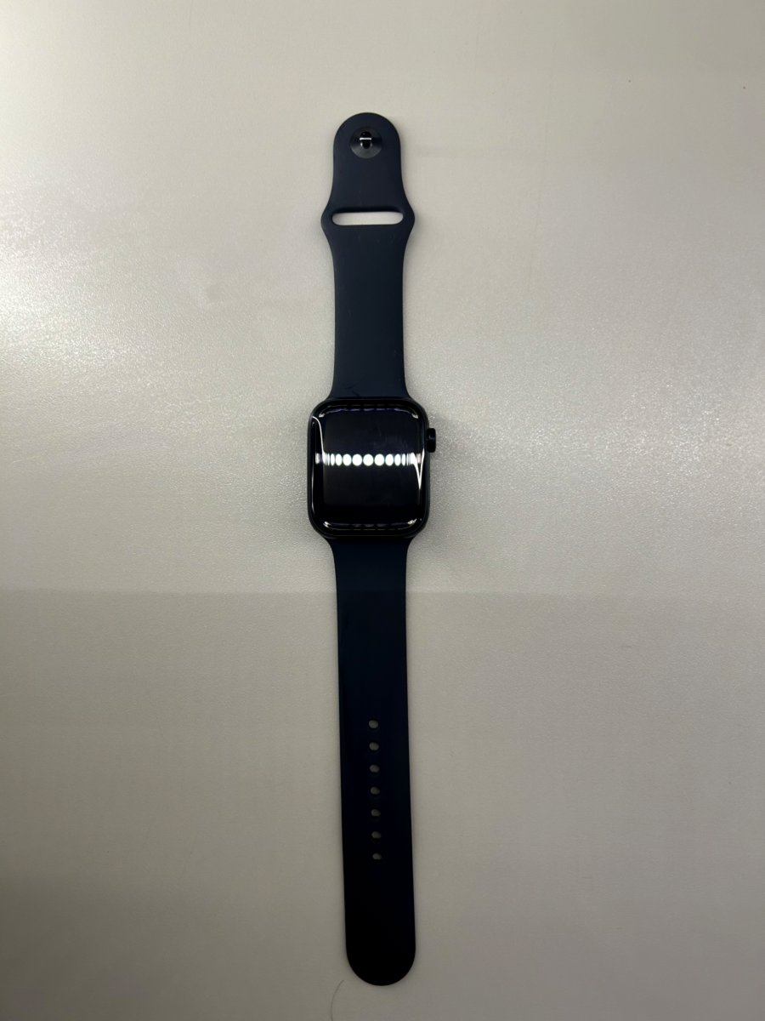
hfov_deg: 53.1
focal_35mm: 26
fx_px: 766
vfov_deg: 67.3
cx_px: 382
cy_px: 510
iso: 80
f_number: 1.5
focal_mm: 5.7
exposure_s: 1/121
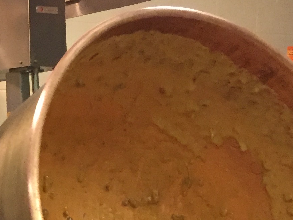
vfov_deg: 13.1
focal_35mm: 108
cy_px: 305
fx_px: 914
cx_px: -52
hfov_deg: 17.4
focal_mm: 4.15
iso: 250
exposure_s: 1/30
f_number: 2.2
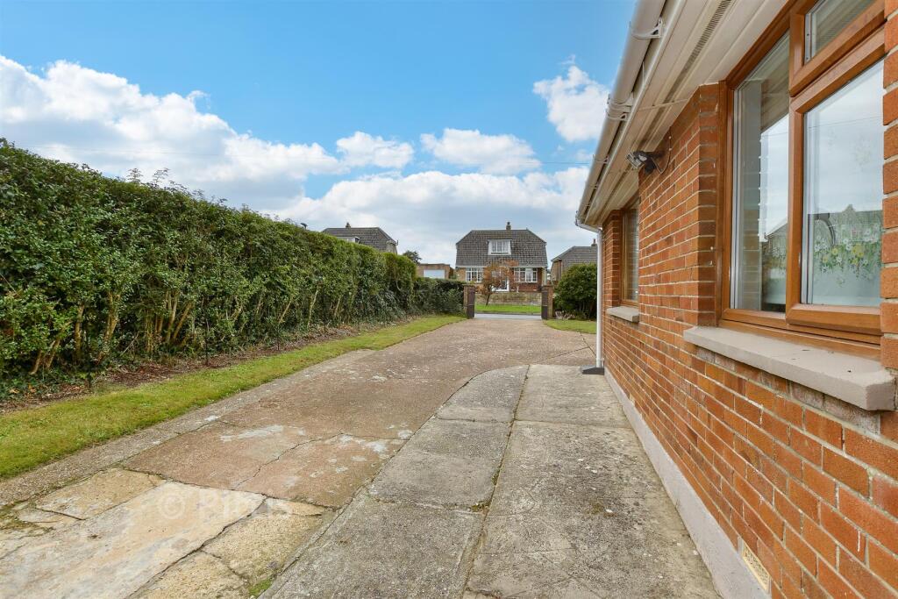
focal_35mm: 17
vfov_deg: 70.5
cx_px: 449
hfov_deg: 93.3
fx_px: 424
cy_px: 300
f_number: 8
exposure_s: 1/100
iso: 160
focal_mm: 11.5
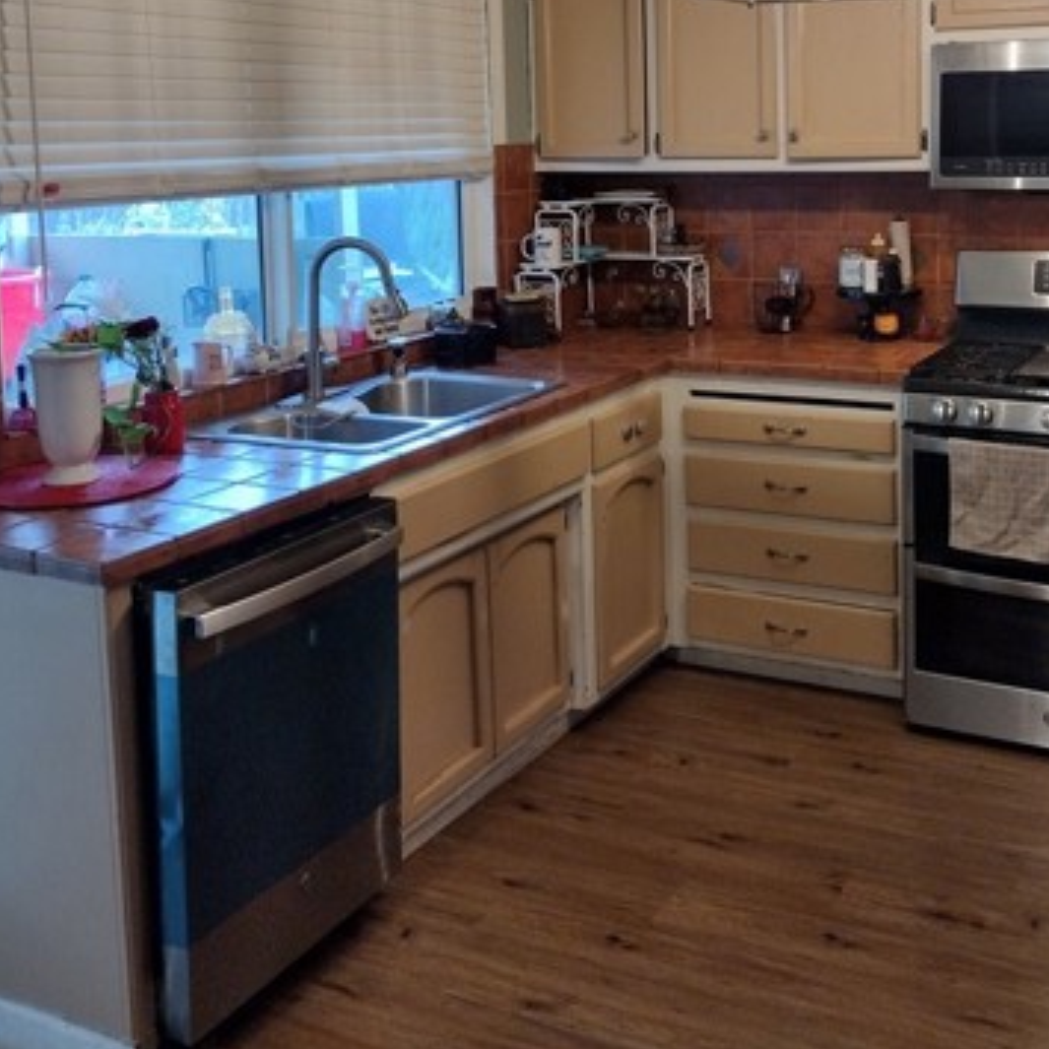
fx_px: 1474
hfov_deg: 38.9
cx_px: 653
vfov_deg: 38.1
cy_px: 251
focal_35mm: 43
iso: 194
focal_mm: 4.71
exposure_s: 1/40
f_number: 1.7
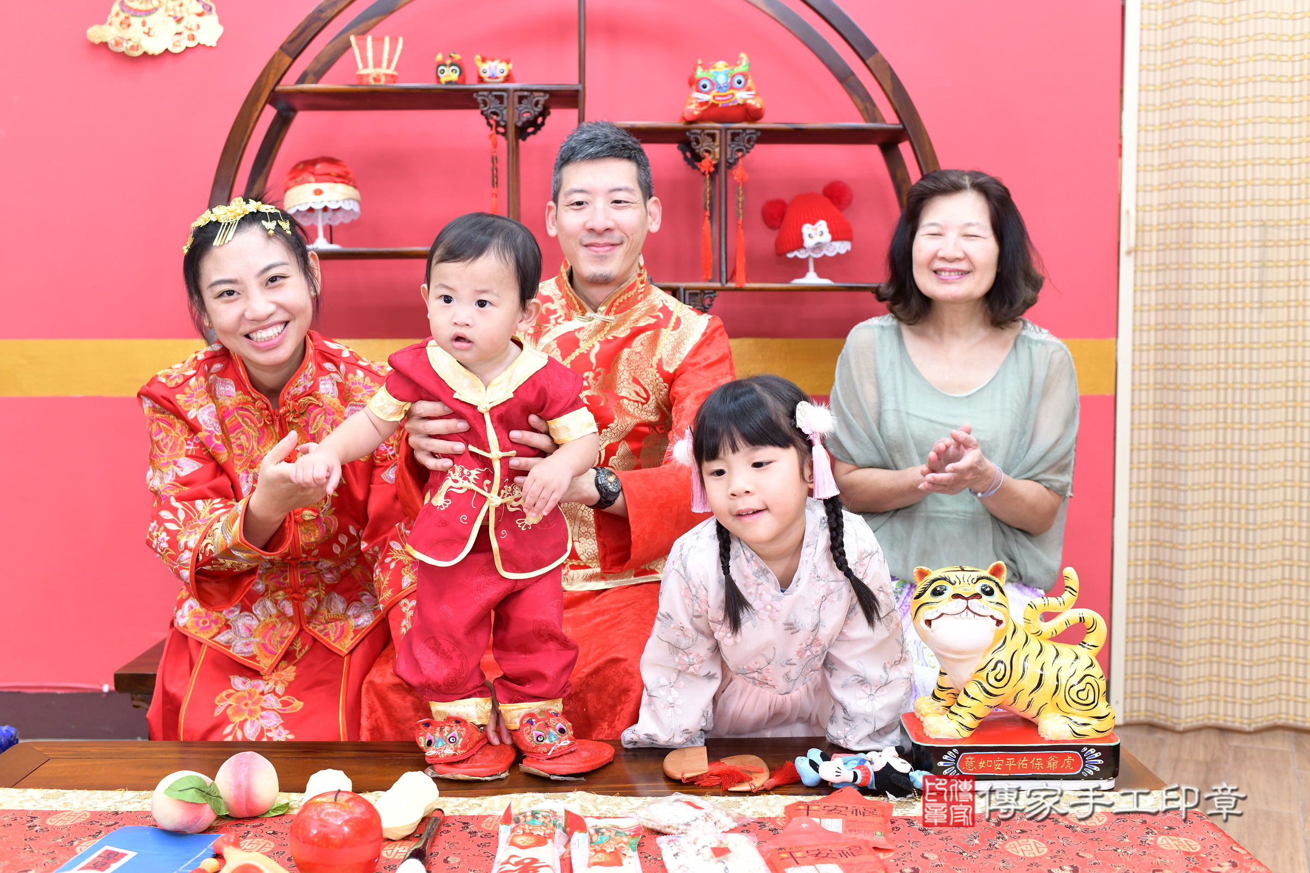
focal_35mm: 35
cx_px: 655
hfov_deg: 54.4
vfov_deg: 37.9
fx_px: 1274
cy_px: 436
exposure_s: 1/200
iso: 1000
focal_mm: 35
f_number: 4.5
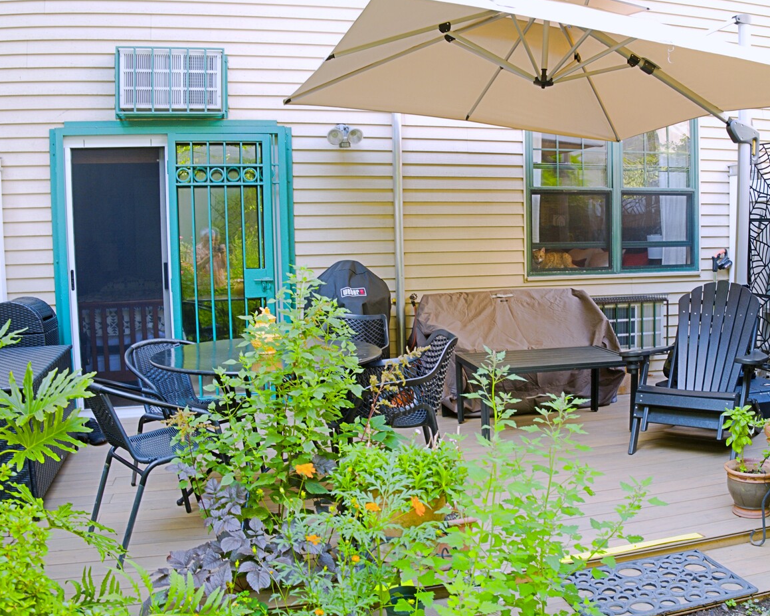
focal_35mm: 34
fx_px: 775
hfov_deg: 52.2
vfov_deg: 43.3
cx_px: 488
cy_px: 318
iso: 400
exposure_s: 1/60
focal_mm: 28
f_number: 5.6
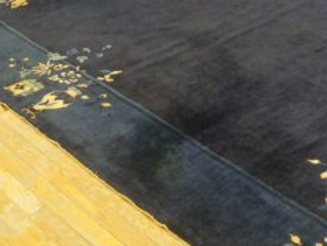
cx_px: 216
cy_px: 100
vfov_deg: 22.6
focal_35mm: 65
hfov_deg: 29.6
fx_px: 615
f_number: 3.5
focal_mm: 18
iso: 3200
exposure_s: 1/160
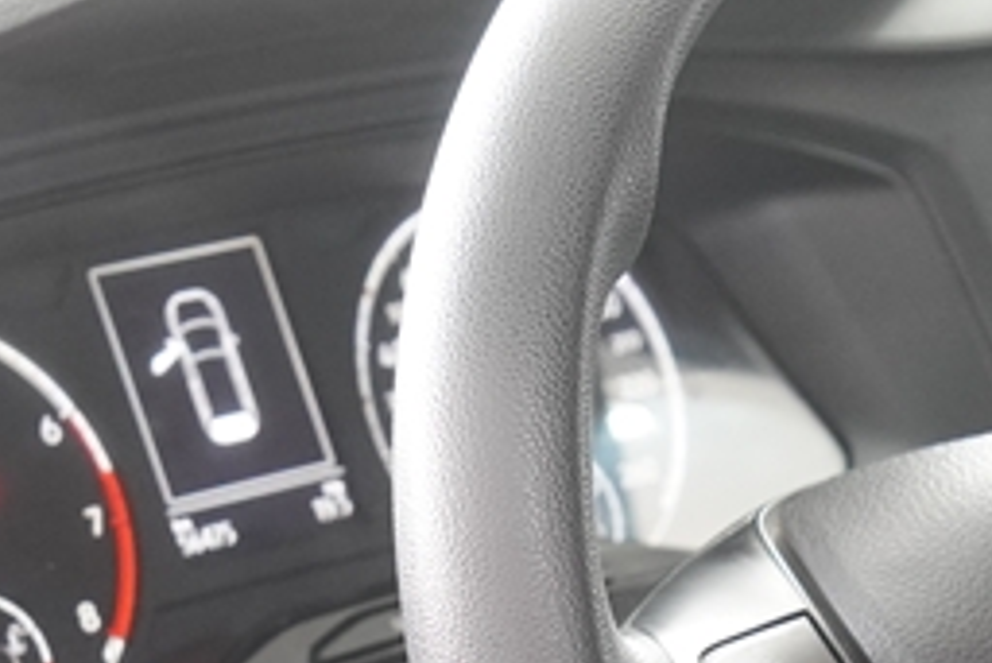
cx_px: 1008
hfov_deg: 10.9
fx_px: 5128
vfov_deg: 7.3
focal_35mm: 186
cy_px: 735
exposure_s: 1/60
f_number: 4
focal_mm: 31
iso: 1250
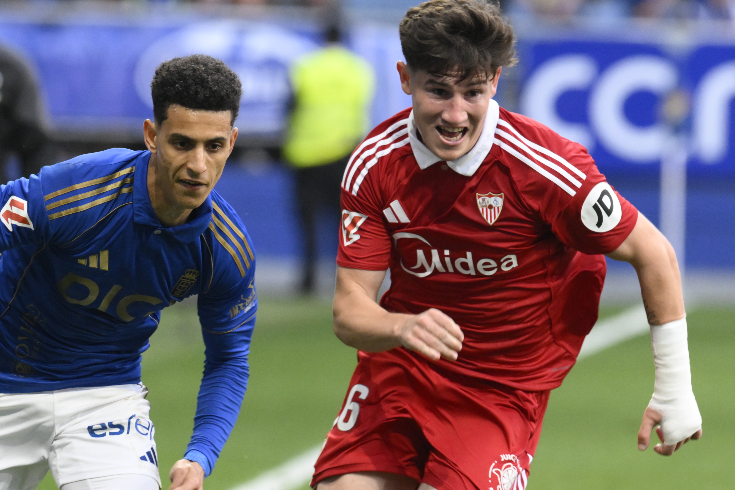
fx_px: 18516
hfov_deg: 2.3
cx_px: 131
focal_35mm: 907
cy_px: 389
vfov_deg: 1.5
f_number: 5.6
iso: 2800
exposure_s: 1/1000
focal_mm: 400
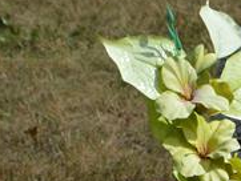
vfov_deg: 6.4
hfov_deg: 8.4
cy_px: 245
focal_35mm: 230
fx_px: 1600
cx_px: 401
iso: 100
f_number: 8
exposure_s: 1/250
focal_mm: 45
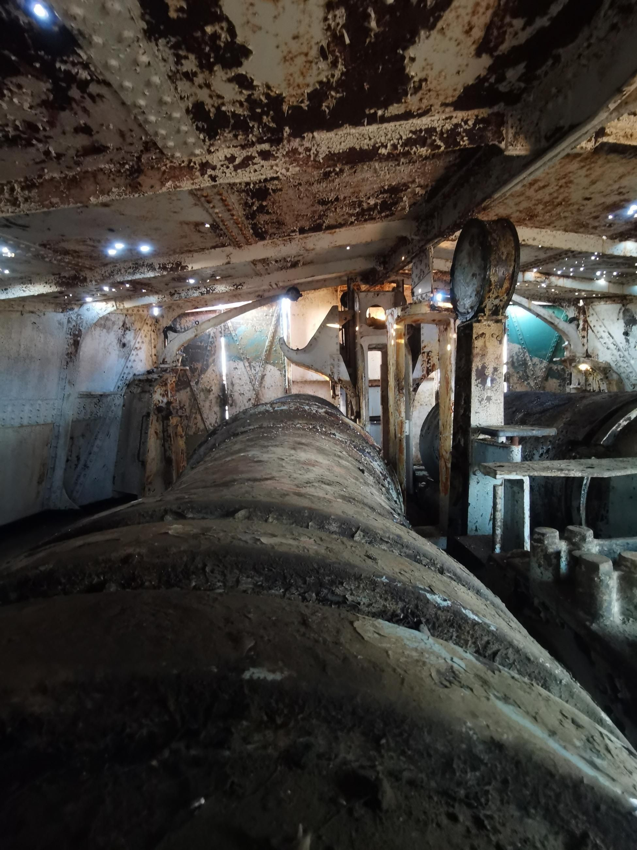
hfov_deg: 74.7
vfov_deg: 91.0
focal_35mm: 17
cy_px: 425
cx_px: 318
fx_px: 417
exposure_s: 1/16.7
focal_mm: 2.26
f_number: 2.2
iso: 1000
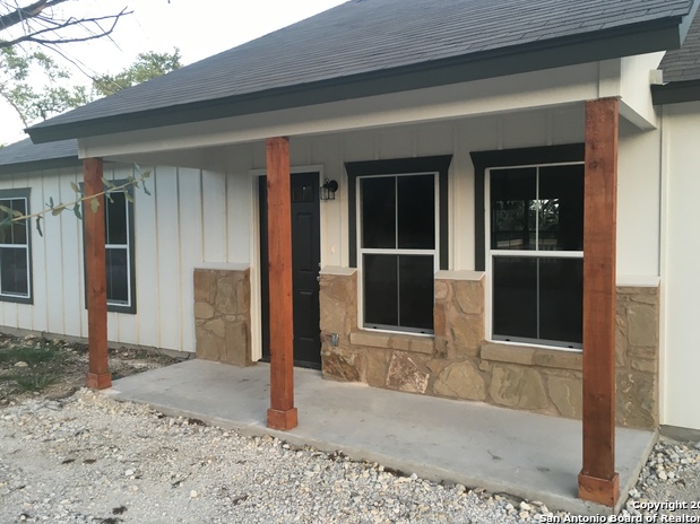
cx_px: 358
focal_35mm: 30
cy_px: 254
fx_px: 607
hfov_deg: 60.0
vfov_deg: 46.8
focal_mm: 4.15
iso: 25
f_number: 2.2
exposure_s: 1/30
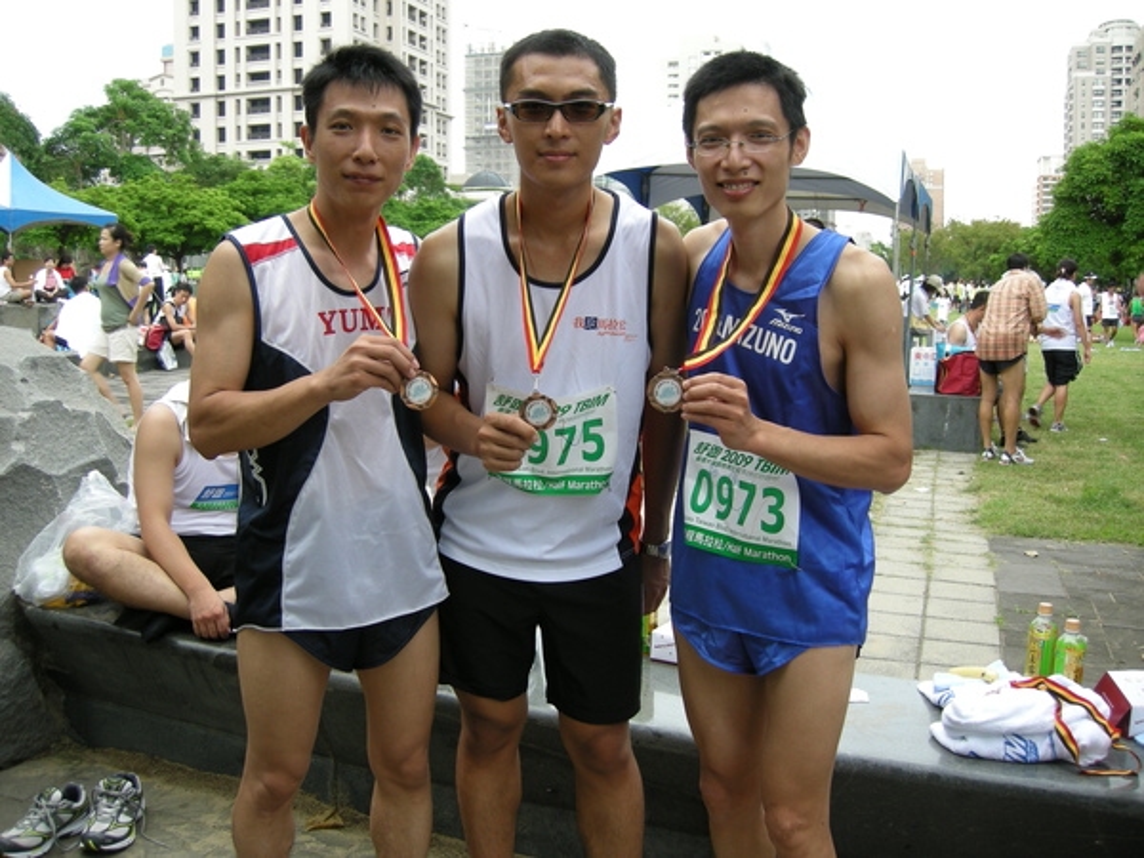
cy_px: 429
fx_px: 1190
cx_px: 572
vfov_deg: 39.7
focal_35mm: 36
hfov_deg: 51.4
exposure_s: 1/55.6
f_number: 2.7
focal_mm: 7.5
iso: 77
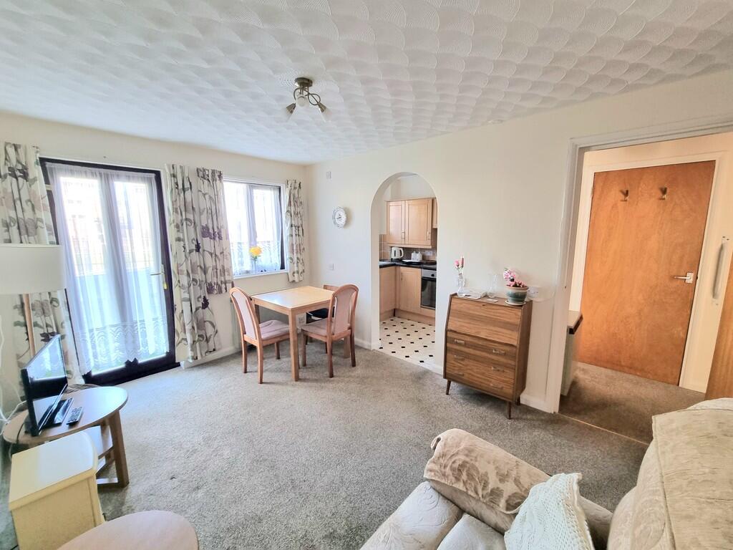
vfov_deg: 89.9
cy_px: 275
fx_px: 275
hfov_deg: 106.2
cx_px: 366
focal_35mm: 13
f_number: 2.2
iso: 250
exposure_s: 1/60.2
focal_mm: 2.2
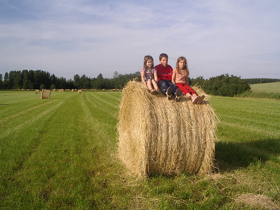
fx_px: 315
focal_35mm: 39
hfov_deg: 47.9
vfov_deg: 36.8
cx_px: 140
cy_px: 104
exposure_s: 1/500
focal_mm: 5.8
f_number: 4.8
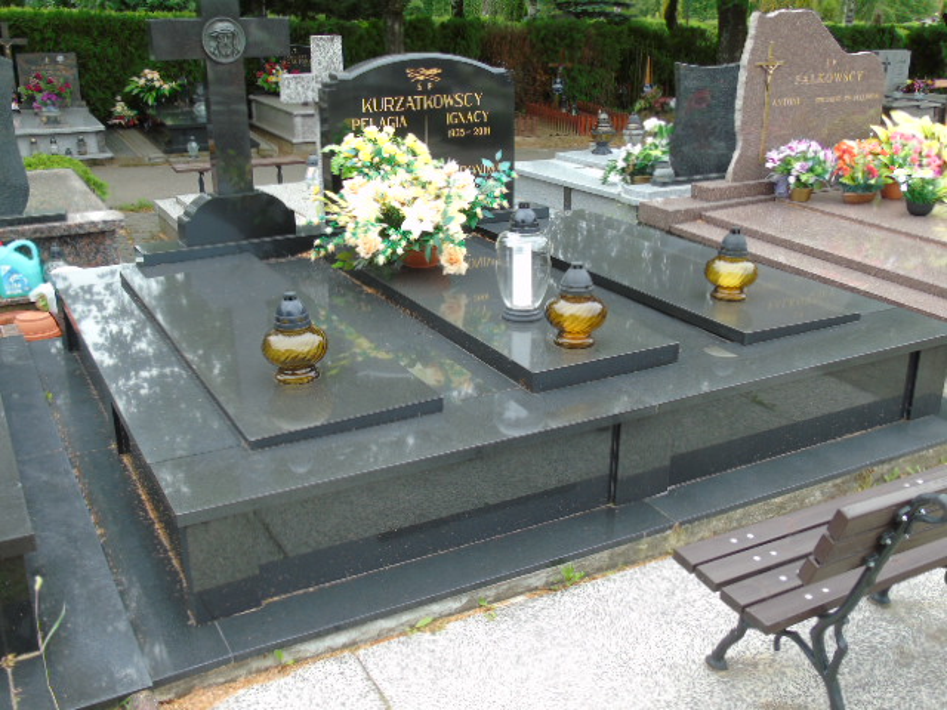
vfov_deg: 41.8
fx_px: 930
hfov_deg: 54.0
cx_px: 474
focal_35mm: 34
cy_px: 355
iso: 80
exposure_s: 1/100
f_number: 3.8
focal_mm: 6.1
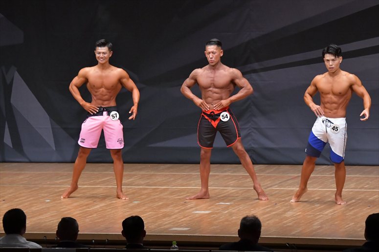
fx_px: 2126
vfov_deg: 6.8
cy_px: 126
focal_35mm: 202
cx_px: 190
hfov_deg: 10.2
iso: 6400
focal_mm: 135
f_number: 5.6
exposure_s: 1/400
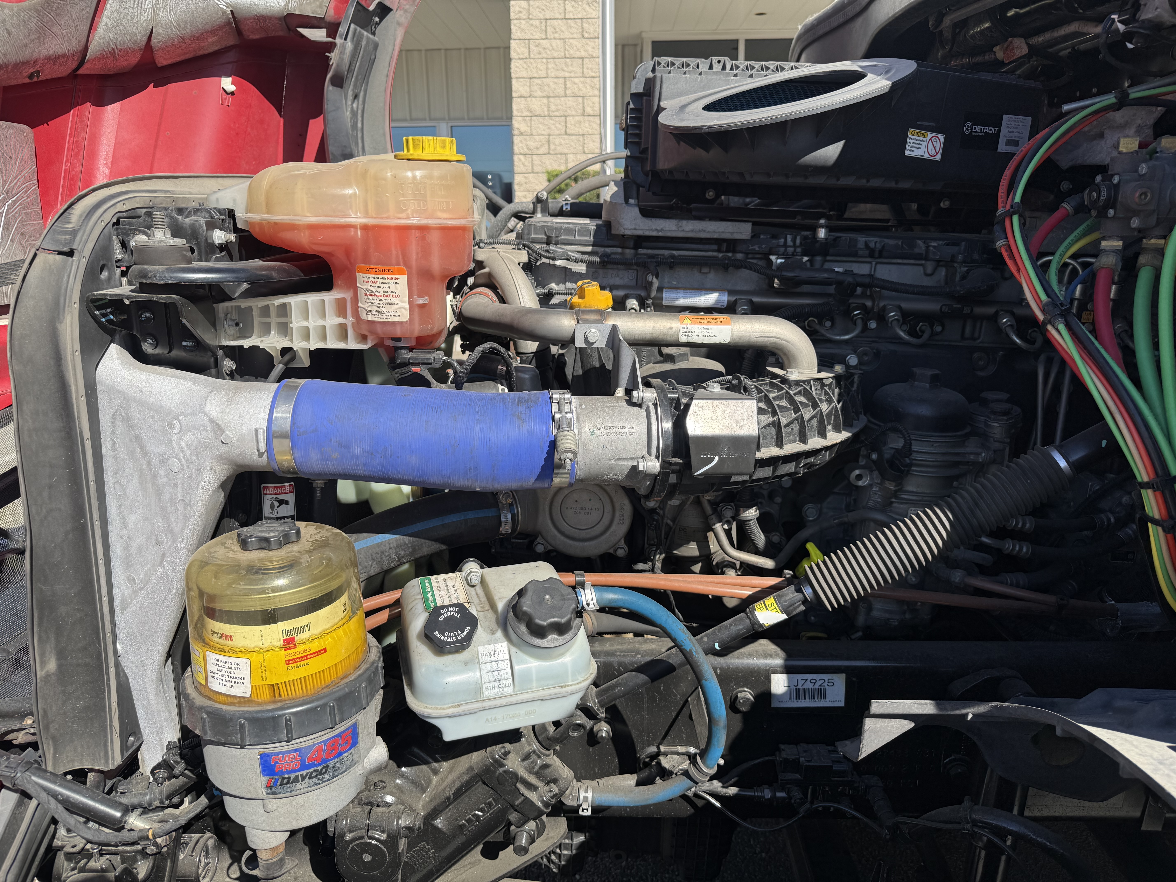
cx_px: 588
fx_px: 815
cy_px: 441
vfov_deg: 56.8
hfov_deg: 71.6
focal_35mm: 24
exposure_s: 1/2370
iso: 80
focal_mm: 6.76
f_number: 1.78
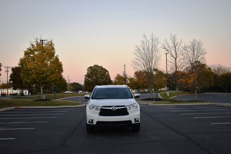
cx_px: 116
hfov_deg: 41.1
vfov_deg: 28.1
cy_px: 77
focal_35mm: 48
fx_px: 308
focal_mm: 32
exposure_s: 1/250
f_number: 4.5
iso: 560
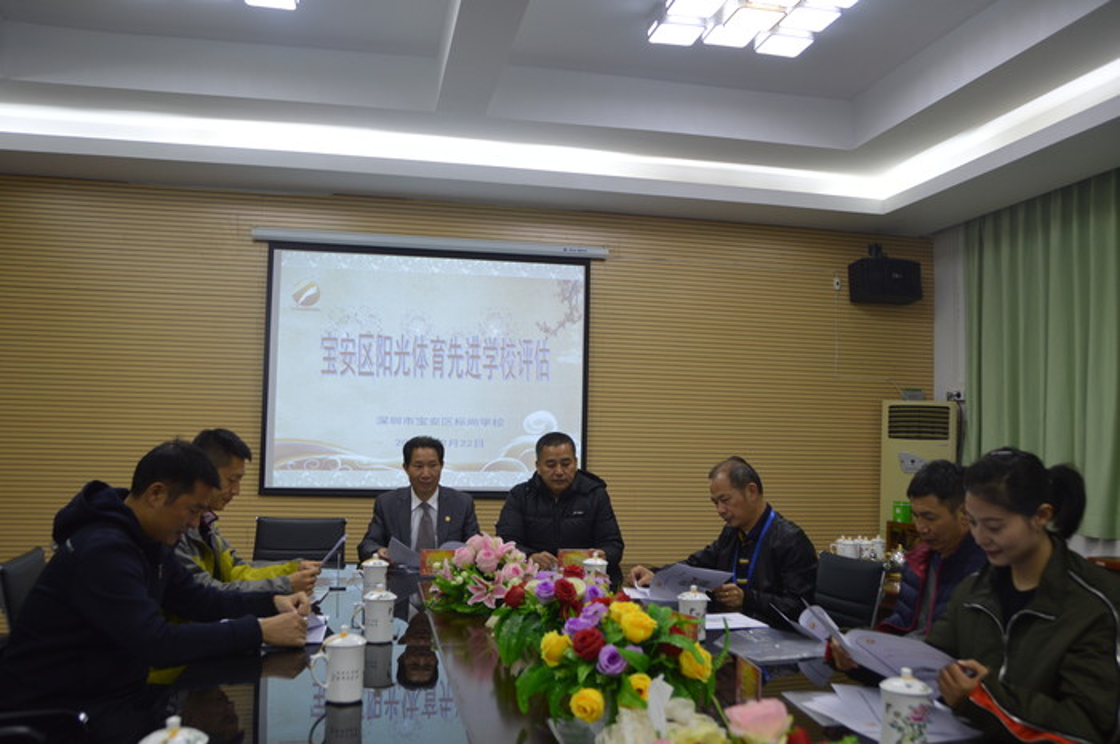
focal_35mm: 30
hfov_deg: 62.0
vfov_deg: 43.5
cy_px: 372
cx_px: 560
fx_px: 932
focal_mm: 20
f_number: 4
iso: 400
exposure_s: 1/60
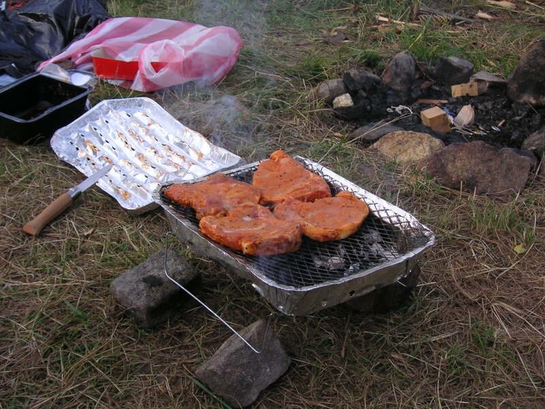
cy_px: 204
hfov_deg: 42.9
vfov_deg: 32.9
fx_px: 693
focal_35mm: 44
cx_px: 272
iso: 50
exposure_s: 1/180
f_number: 3.1
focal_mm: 7.3
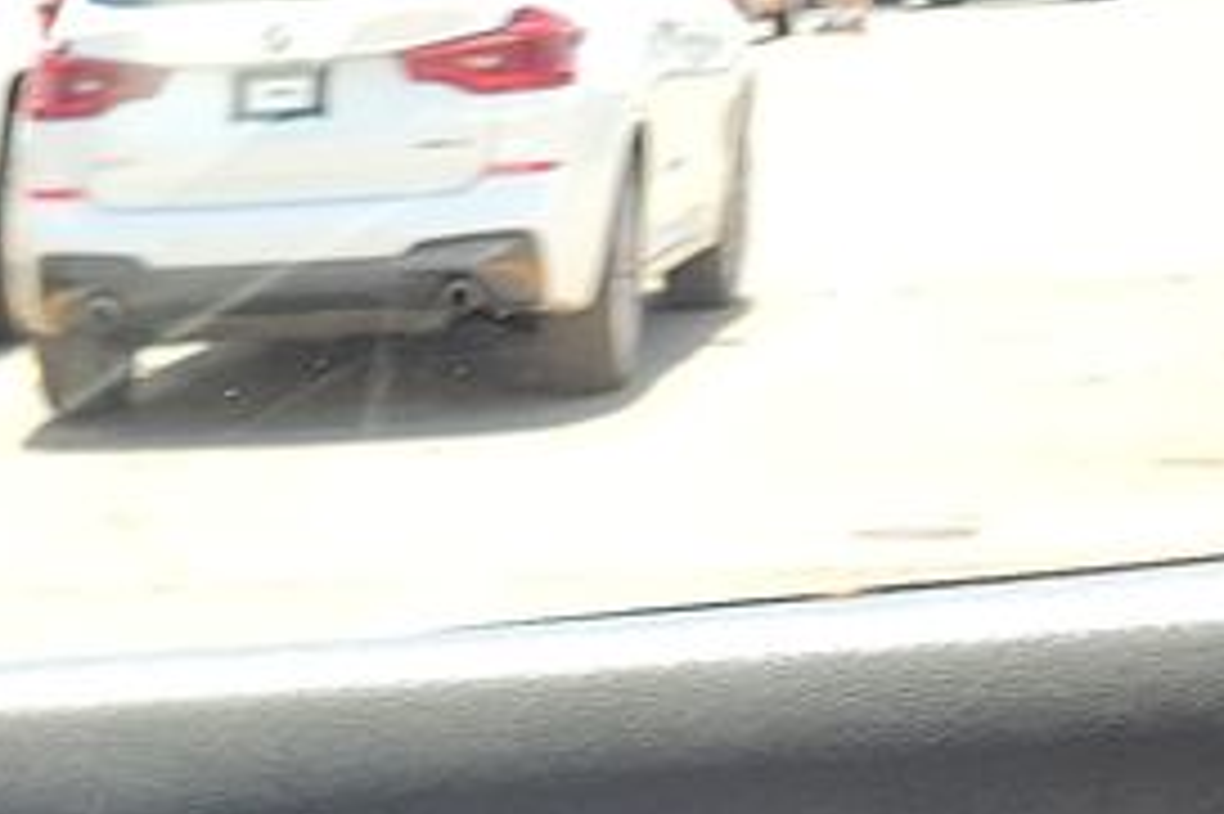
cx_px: -531
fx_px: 4995
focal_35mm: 147
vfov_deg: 8.2
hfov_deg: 13.3
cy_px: 2222
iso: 50
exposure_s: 1/139
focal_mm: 6.7
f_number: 1.8
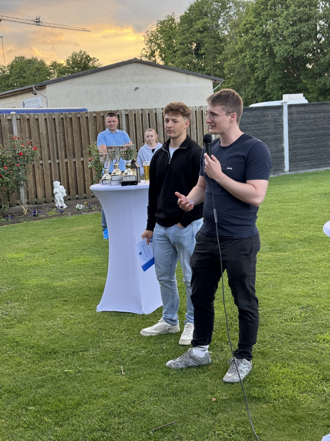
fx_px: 610
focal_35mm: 48
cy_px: 220
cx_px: 165
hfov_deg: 30.3
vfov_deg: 39.7
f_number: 1.78
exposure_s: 1/121
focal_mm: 6.76
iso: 80
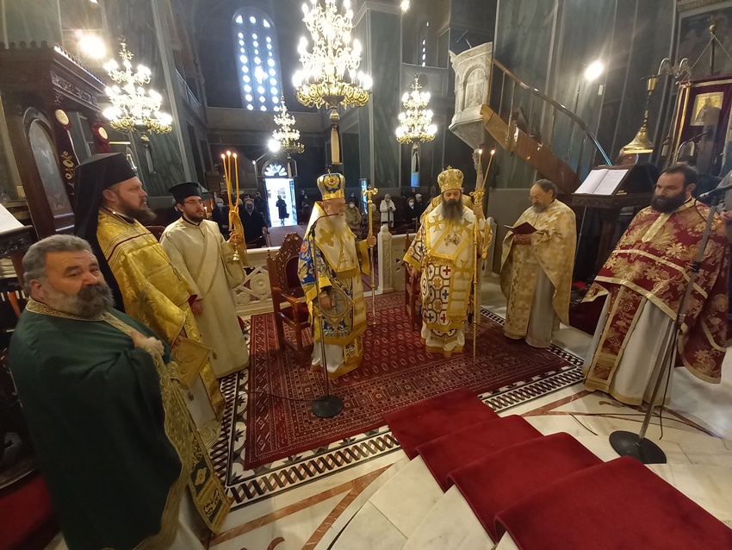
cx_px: 366
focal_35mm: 13
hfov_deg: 106.2
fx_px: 275
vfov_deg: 89.9
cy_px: 275
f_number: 2.2
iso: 320
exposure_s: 1/25
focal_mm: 1.42
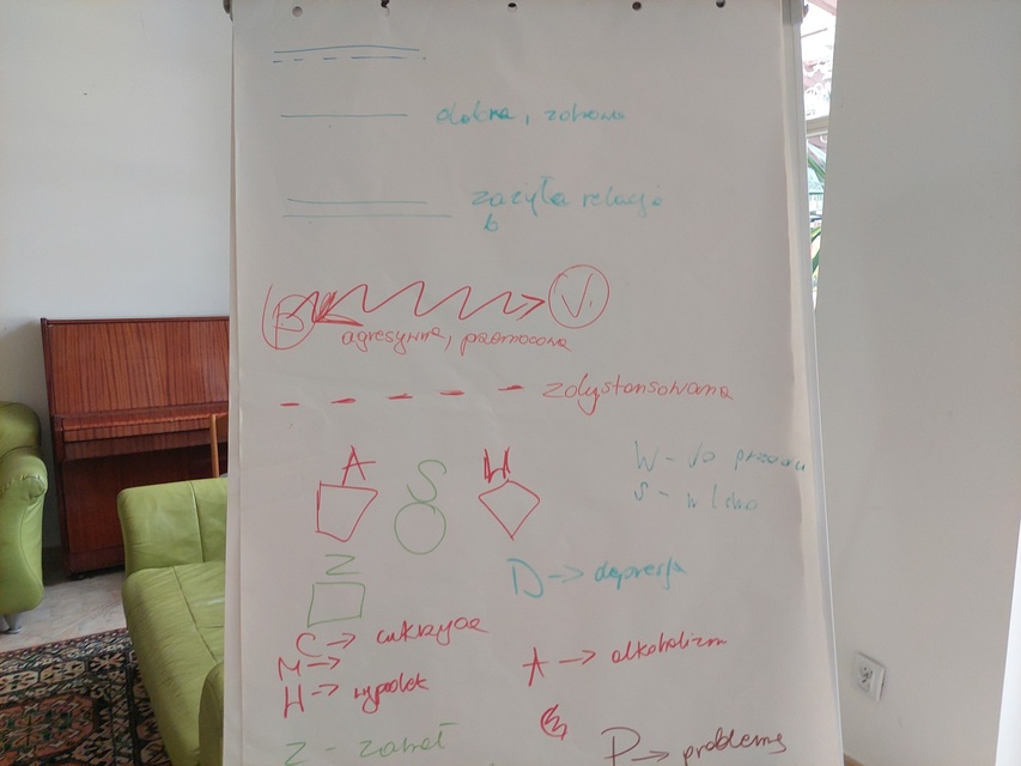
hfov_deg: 69.4
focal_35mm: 25
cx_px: 510
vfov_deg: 54.9
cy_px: 383
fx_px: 737
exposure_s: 1/100
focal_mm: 5.23
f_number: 1.8
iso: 250
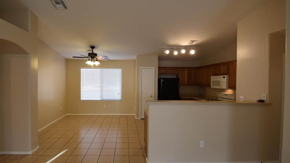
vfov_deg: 61.0
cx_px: 128
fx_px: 138
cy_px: 81
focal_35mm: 18
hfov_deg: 92.2
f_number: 4
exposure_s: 1/60
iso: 400
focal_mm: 10
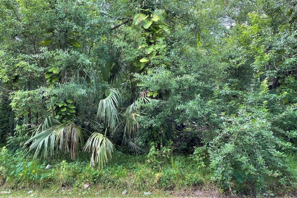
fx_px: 231
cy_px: 106
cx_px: 149
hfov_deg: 65.5
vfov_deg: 46.4
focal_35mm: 28
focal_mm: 5.1
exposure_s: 1/121
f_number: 1.6
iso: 50
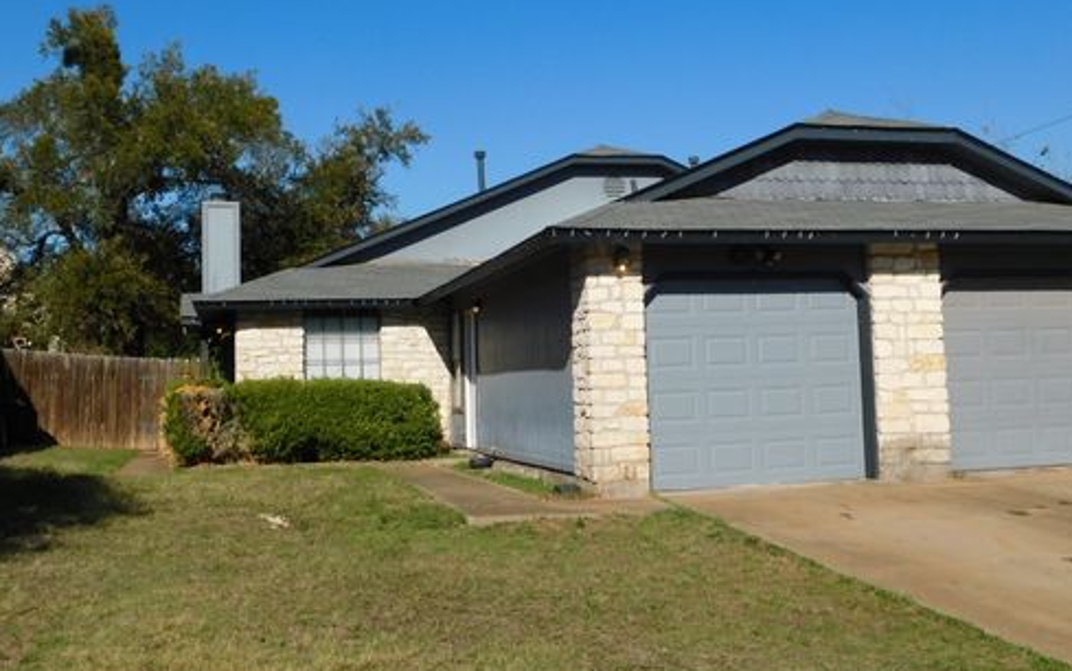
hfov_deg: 50.4
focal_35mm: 39
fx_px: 1140
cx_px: 546
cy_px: 299
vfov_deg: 32.8
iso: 125
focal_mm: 6.3
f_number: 7
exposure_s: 1/640
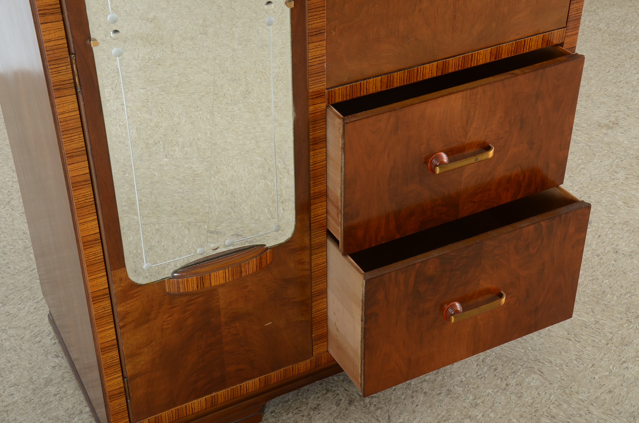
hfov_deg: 35.1
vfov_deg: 23.7
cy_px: 212
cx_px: 320
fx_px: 1010
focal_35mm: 57
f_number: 11
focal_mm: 38
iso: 125
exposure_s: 1/160
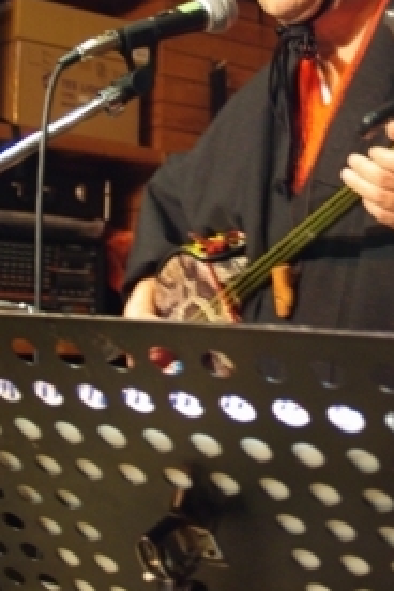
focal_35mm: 76
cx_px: 328
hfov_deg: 17.8
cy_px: 180
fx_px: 1248
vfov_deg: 26.4
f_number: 4.5
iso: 800
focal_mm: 28
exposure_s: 1/8
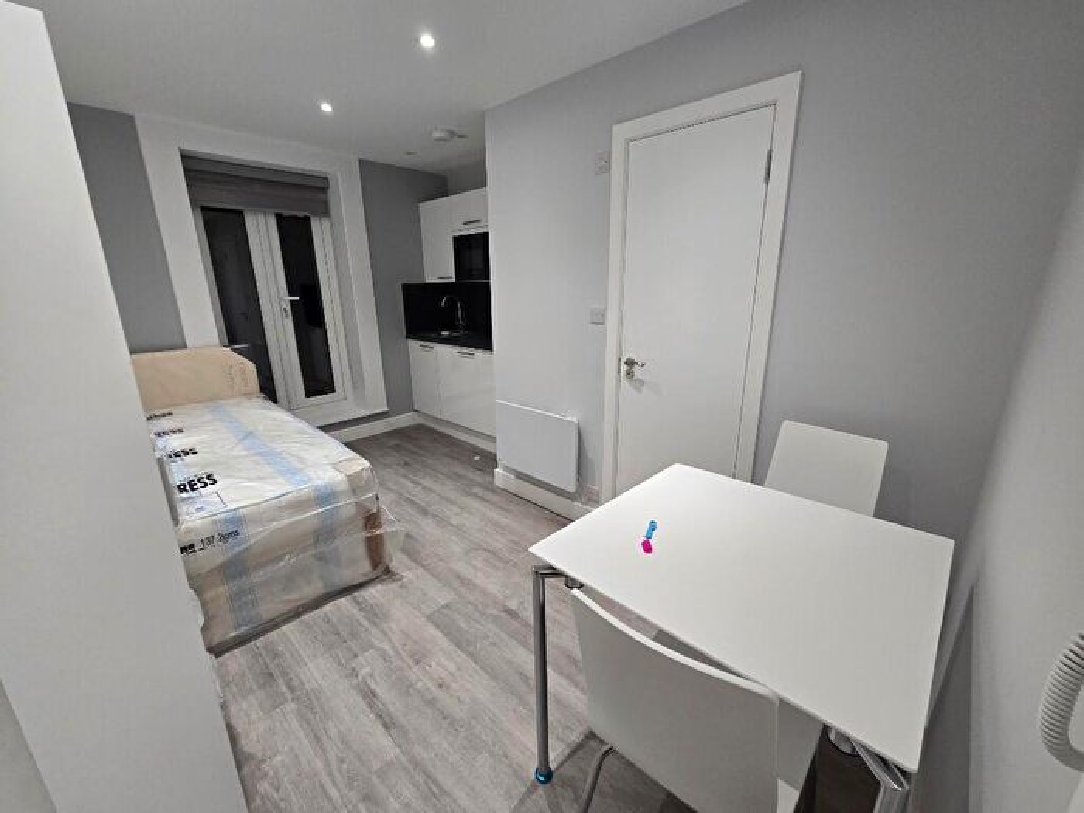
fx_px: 407
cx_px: 542
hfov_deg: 106.2
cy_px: 406
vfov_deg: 89.9
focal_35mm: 13
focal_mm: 2.2
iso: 200
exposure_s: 1/60
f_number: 2.2
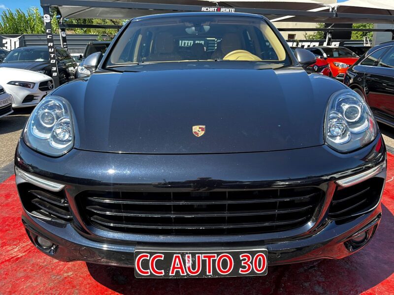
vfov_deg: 53.1
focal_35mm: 26
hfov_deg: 67.3
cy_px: 148
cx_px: 197
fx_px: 296
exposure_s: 1/664
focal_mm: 5.1
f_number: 1.6
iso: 50
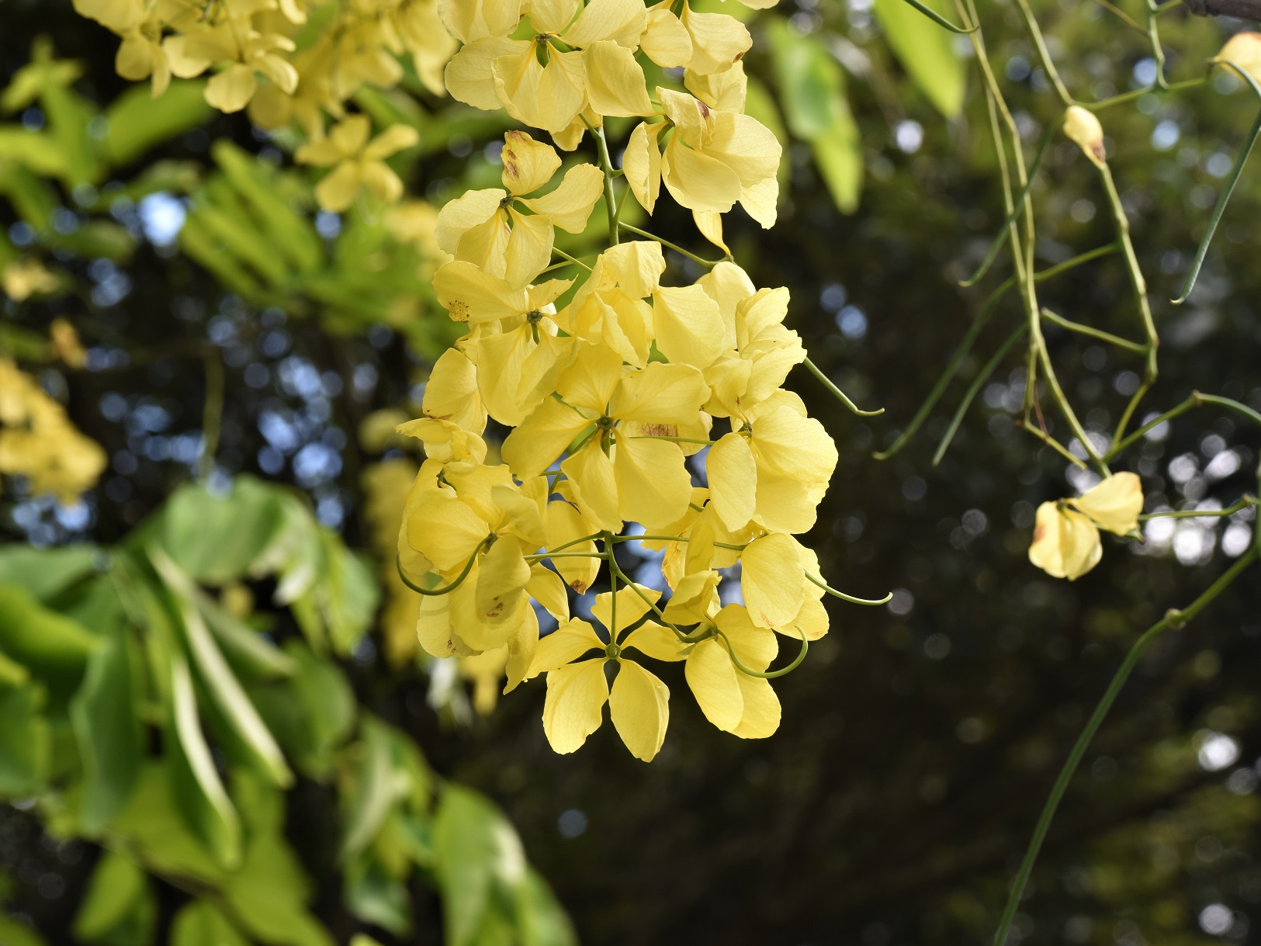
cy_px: 471
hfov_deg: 20.0
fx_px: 3570
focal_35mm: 98
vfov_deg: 15.1
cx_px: 621
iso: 800
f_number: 13
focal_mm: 90
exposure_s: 1/160
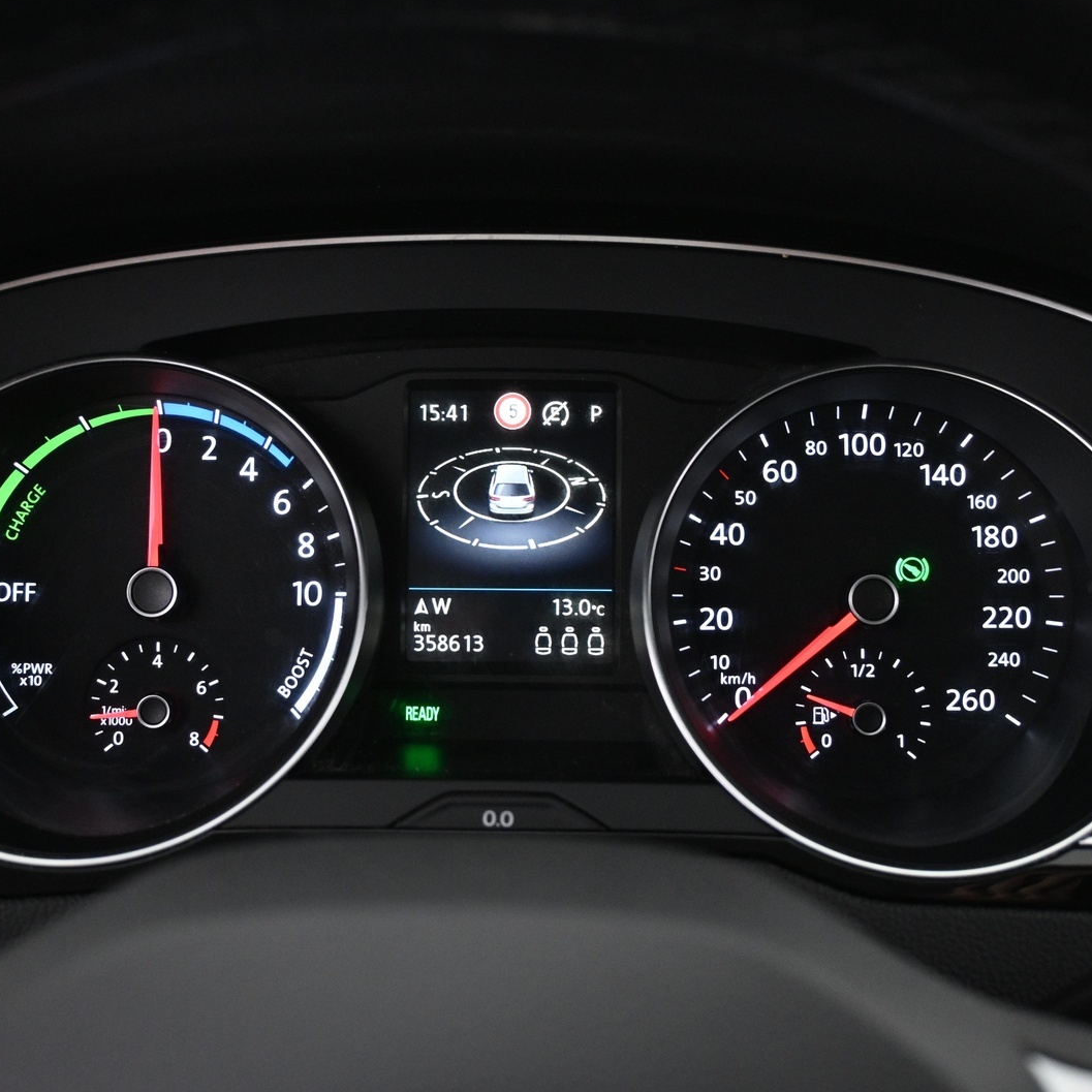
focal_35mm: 44
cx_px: 531
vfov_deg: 38.4
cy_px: 542
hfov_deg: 38.4
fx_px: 1570
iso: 1600
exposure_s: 1/25
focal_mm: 22.5
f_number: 4
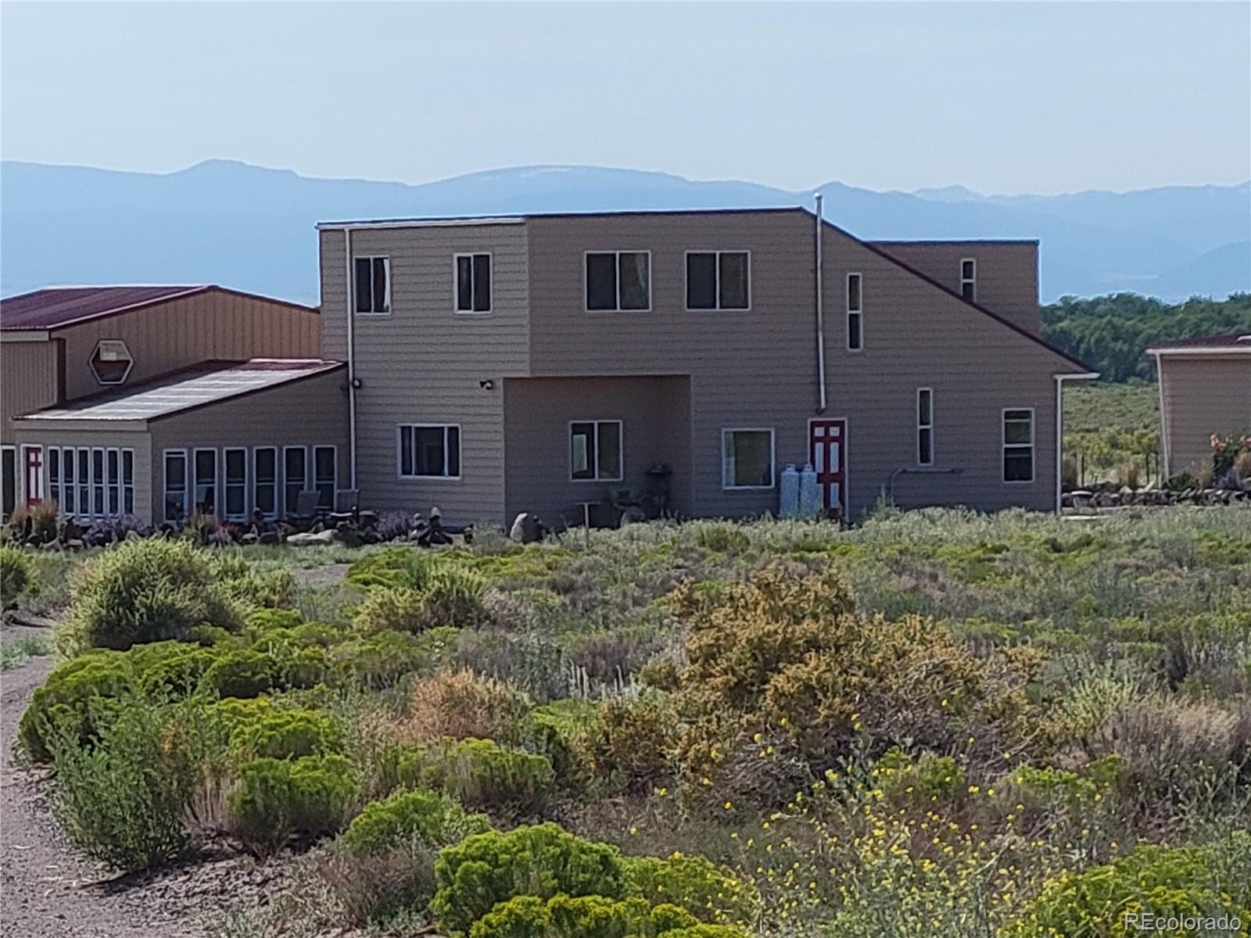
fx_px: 1012
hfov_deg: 63.4
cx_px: 626
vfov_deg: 49.7
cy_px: 469
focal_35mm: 28
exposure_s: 1/1384
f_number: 2
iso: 25
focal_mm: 5.9
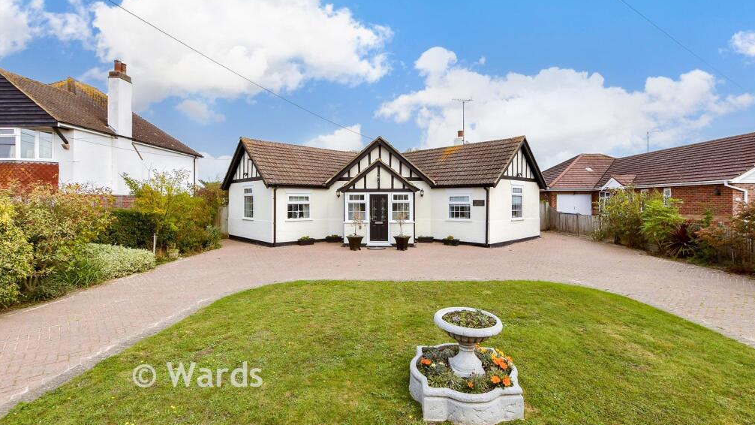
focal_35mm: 16
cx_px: 382
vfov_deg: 67.0
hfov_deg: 99.4
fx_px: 320
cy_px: 199
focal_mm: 10
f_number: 10
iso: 250
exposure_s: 1/250
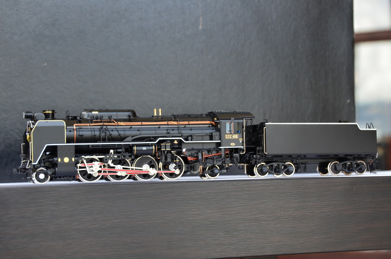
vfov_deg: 16.5
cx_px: 196
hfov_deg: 24.7
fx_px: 894
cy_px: 130
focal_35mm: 82
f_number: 8
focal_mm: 55
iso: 450
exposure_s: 1/60
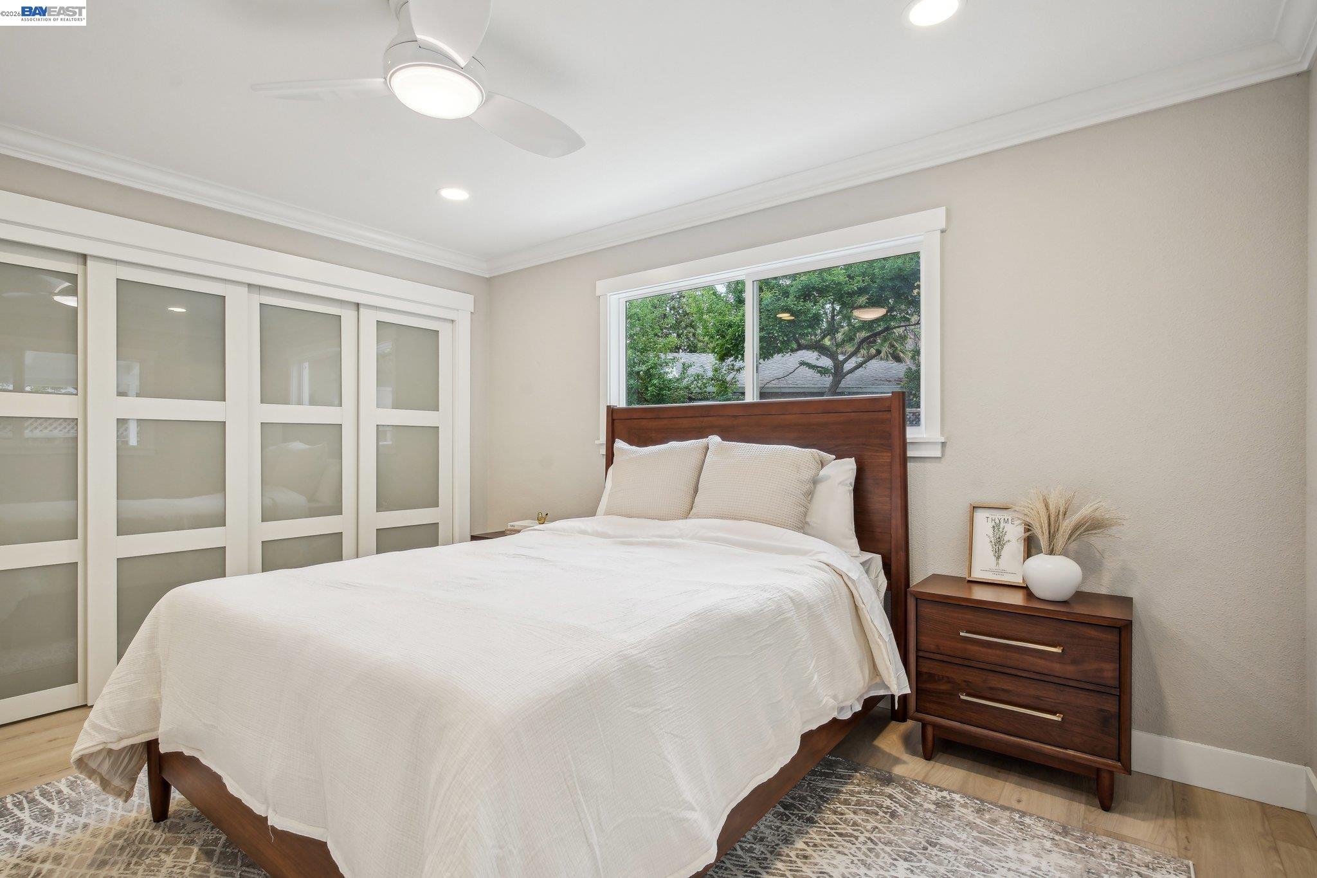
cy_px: 439
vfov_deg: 70.4
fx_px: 622
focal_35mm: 17
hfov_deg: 93.3
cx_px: 658
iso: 400
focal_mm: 17
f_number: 8
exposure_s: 1/15
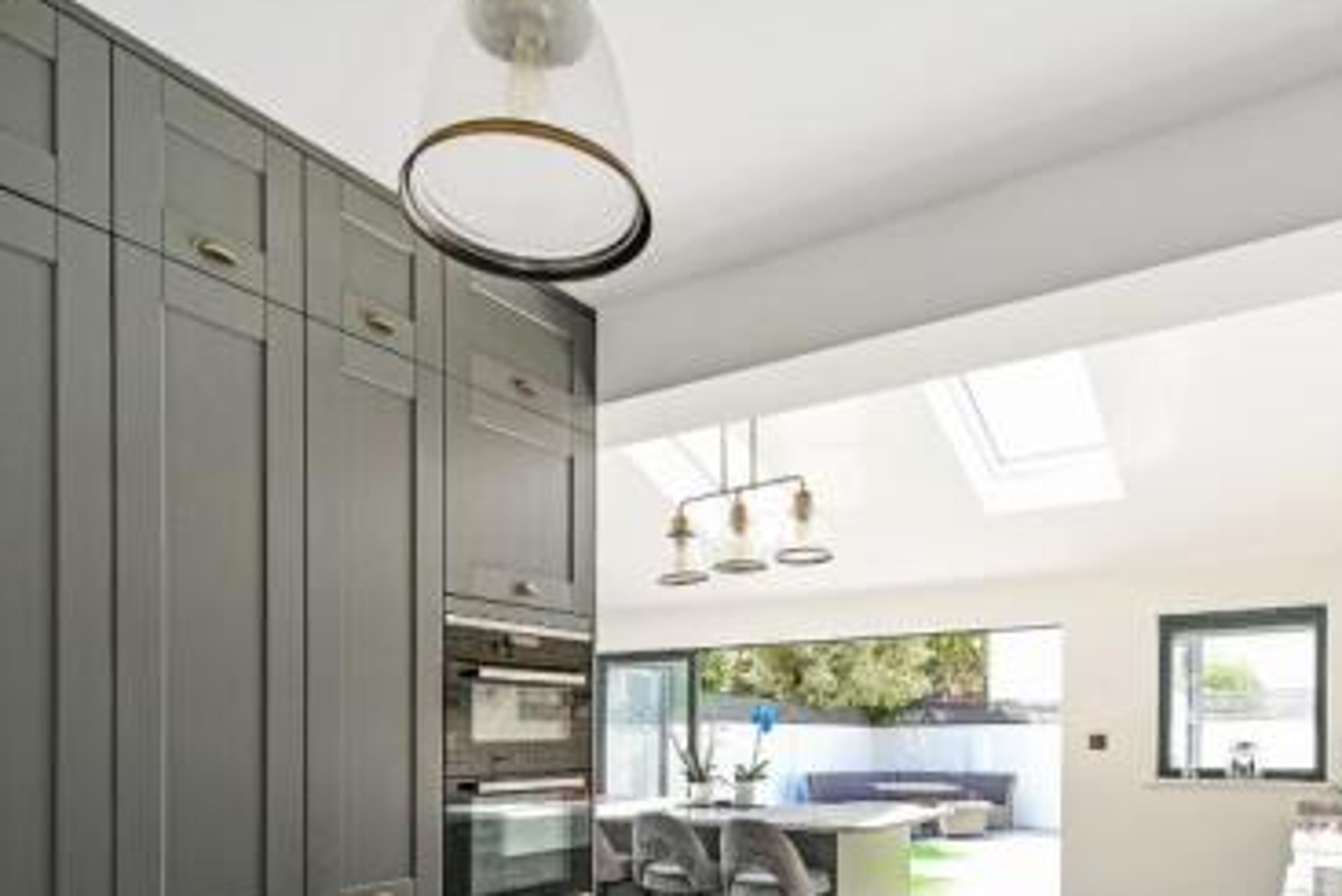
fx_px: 932
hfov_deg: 71.4
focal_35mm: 25
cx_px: 719
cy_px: 744
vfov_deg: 47.8
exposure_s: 1/5
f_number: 10
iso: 100
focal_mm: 14
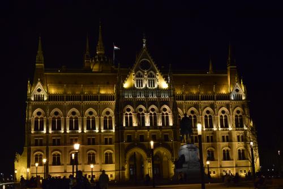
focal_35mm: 57
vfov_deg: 23.8
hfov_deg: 35.1
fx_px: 448
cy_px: 94
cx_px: 142
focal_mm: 38
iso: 3200
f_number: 5.6
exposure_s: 1/40
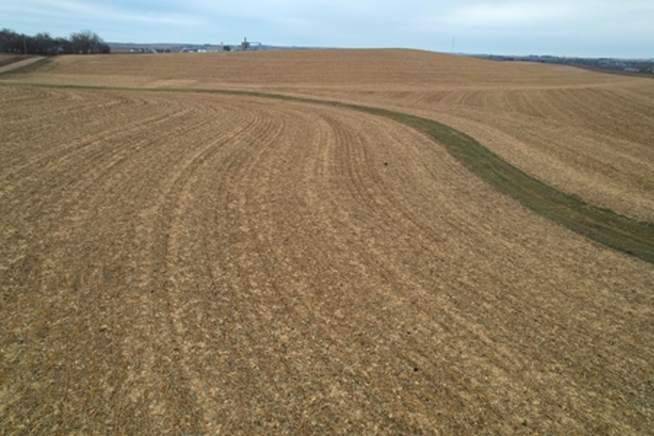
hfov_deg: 78.6
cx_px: 327
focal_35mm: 22
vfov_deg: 57.2
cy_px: 218
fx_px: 400
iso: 100
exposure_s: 1/640
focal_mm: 8.38
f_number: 2.8
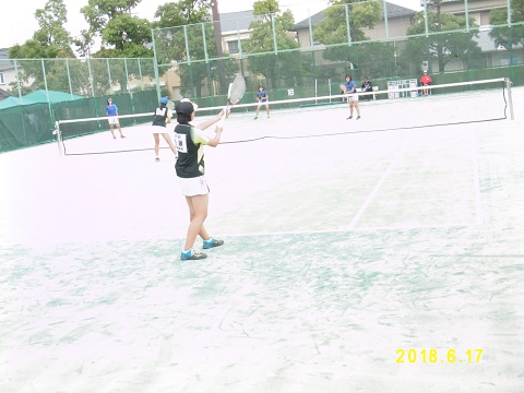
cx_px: 262
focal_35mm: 51
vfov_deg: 28.6
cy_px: 196
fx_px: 772
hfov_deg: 37.5
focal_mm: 9.2
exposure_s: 1/100
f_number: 4
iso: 100
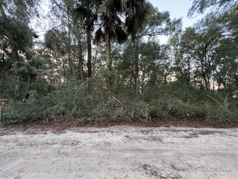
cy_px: 90
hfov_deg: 106.2
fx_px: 89
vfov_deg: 89.9
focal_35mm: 13
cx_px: 119
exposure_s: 1/60
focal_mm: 1.57
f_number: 1.8
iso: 800
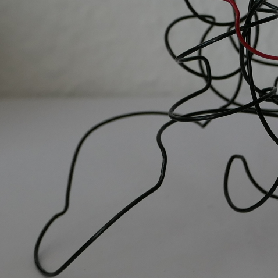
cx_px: 338
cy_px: -36
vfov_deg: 14.2
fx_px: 1090
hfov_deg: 14.1
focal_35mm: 120
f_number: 2.8
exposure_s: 1/200
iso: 125
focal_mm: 12.2
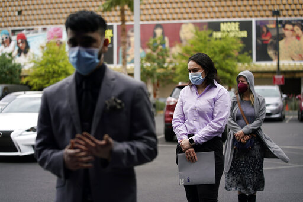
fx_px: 589
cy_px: 101
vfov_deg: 19.4
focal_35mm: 70
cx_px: 152
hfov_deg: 28.9
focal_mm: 70
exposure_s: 1/1600
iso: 200
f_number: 2.8
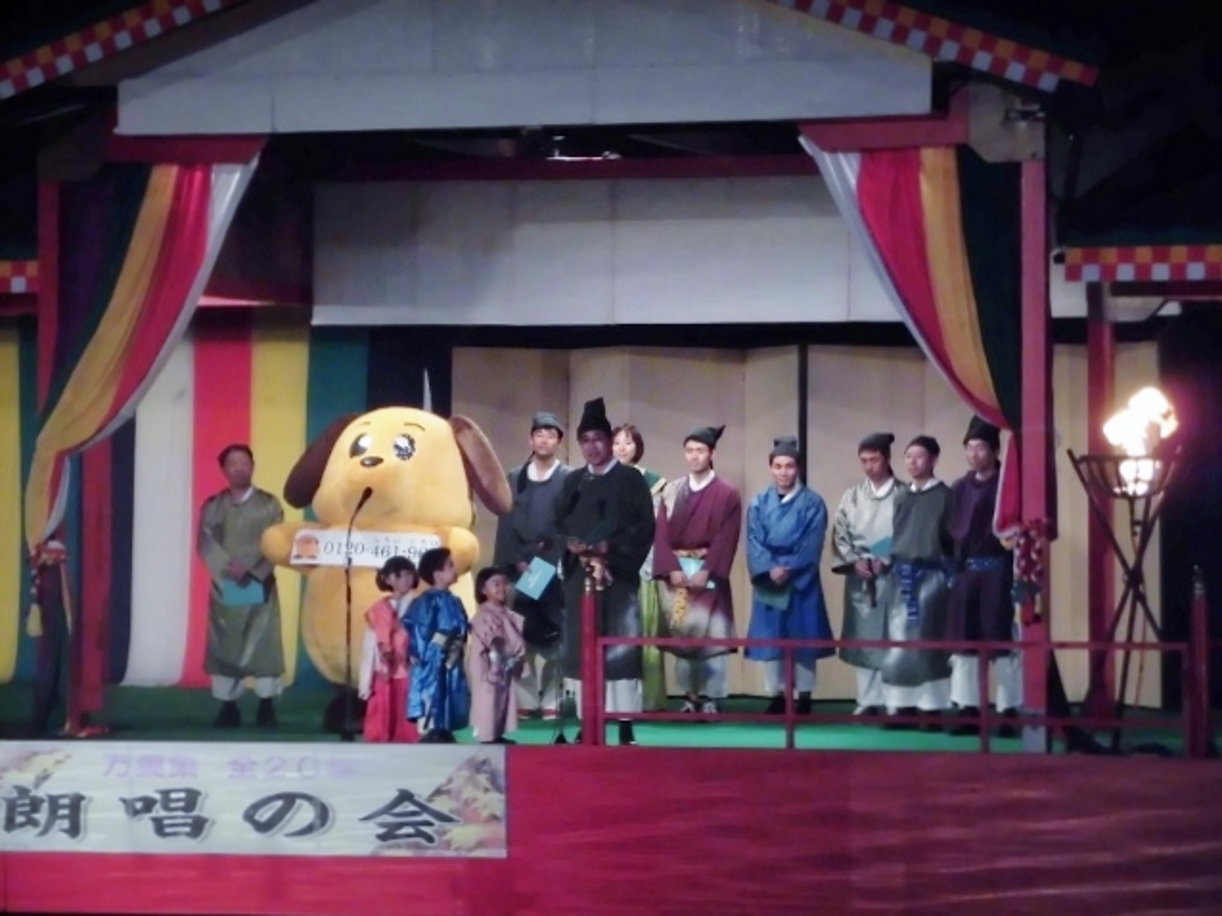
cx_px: 611
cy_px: 458
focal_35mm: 139
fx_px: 4905
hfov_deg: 14.2
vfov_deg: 10.7
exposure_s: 1/80
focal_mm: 24.81
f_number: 5.2
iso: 800
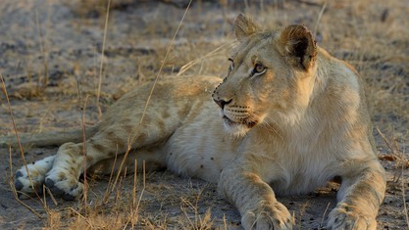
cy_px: 133
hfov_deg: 10.2
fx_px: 2289
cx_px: 204
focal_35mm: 211
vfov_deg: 5.8
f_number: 6.3
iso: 400
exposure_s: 1/400
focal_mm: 200
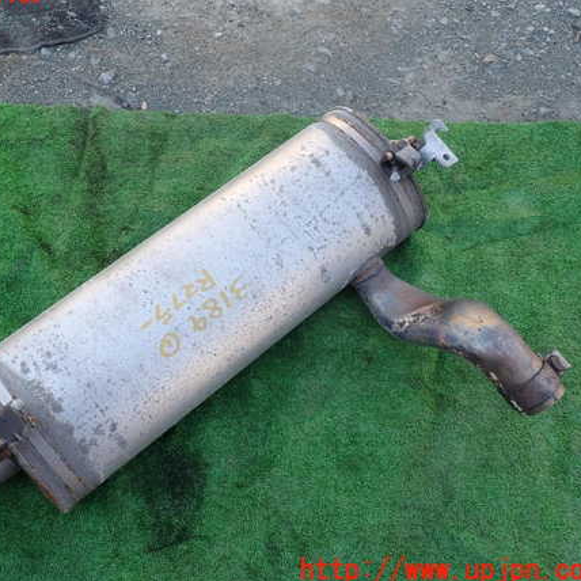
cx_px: 200
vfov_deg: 52.5
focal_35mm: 31
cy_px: 282
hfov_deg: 51.7
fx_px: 589
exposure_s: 1/200
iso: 100
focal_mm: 4.5
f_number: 2.8
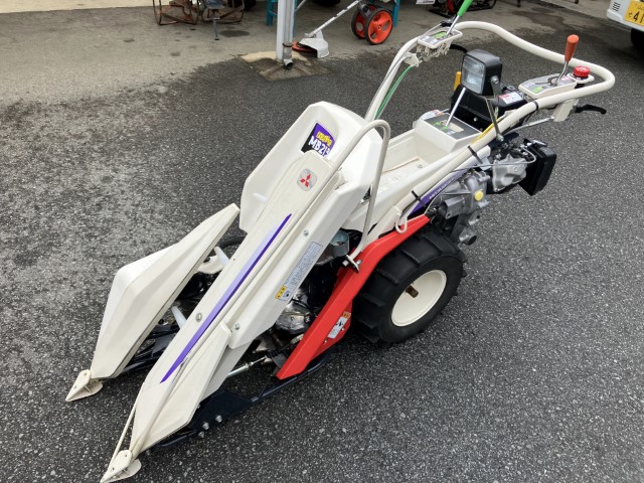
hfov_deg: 63.4
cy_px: 242
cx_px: 322
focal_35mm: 28
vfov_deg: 49.7
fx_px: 521
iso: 32
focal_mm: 3.99
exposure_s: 1/883
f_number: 1.8
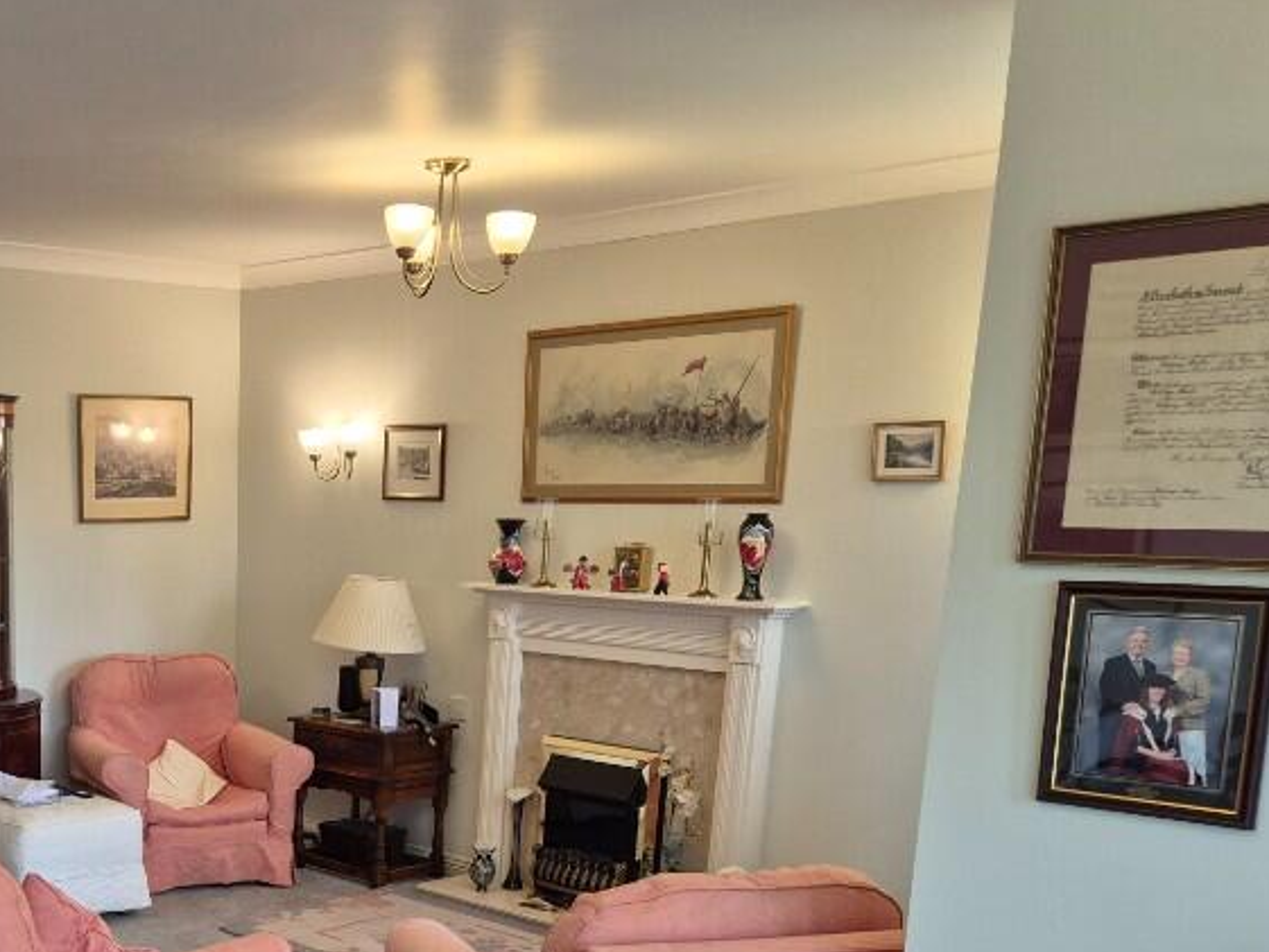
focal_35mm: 42
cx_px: 161
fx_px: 1540
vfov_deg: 32.8
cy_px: 843
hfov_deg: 41.7
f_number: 1.8
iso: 250
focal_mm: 5.4
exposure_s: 1/100
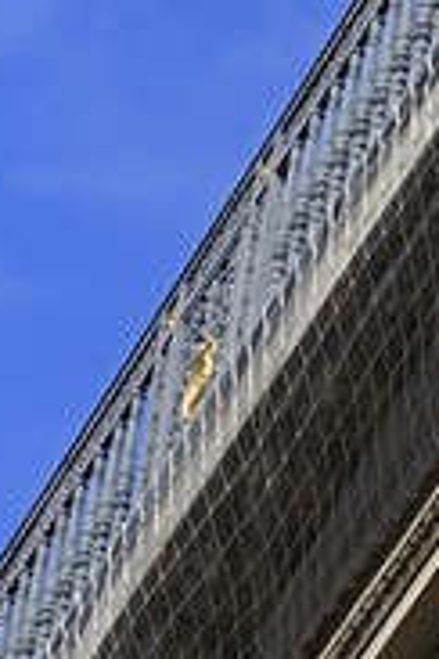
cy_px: 1368
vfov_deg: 3.8
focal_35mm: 542
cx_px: 2134
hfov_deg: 2.4
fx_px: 9913
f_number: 11
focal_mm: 62
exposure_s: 1/160
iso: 200
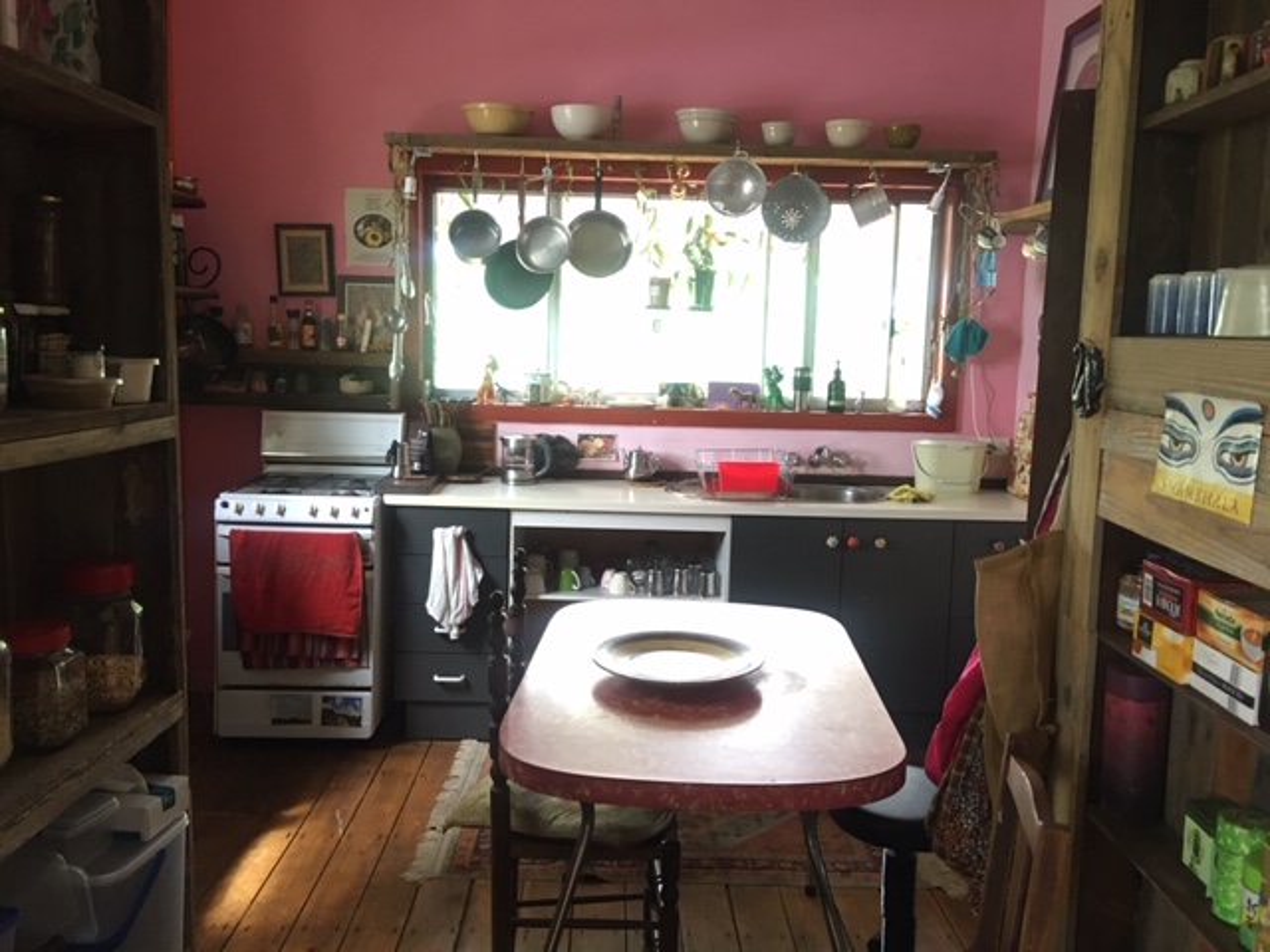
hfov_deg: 61.7
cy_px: 476
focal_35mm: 29
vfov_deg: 48.2
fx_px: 1064
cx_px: 635
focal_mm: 4.15
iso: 100
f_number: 2.2
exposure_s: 1/17
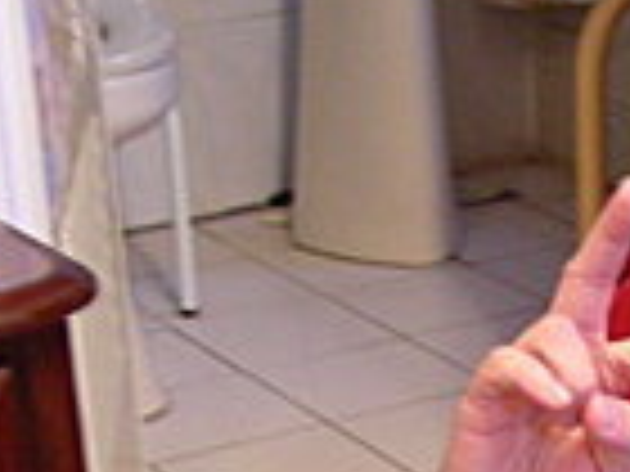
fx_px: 2475
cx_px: 981
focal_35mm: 136
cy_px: 744
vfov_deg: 10.5
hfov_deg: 13.5
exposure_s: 1/1.1
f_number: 3.5
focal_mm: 6.3
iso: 200
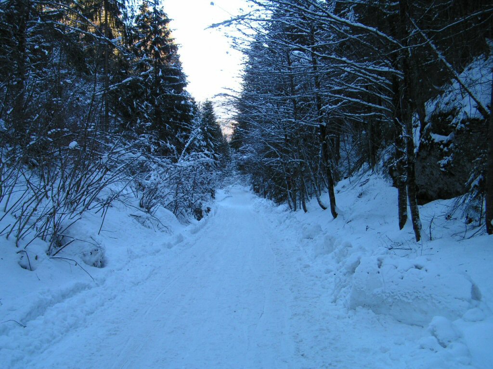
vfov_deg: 35.1
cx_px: 246
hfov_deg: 45.8
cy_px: 184
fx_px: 584
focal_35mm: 41
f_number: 3.5
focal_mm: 6.8
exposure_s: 1/80
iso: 50
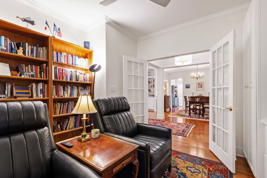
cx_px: 134
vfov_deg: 77.3
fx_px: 111
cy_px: 89
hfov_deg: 100.4
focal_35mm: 15
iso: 100
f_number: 8
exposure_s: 2
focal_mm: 10
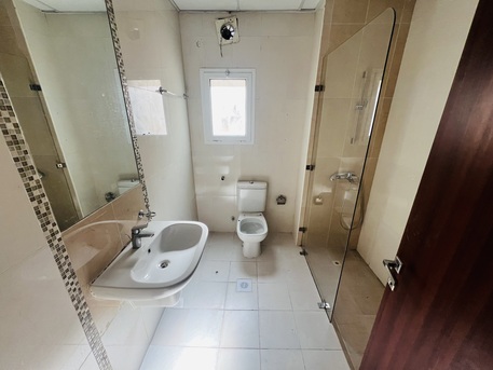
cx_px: 246
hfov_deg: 106.2
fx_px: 185
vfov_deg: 89.9
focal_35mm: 13
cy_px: 185
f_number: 1.8
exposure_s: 1/99
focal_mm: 1.57
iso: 100
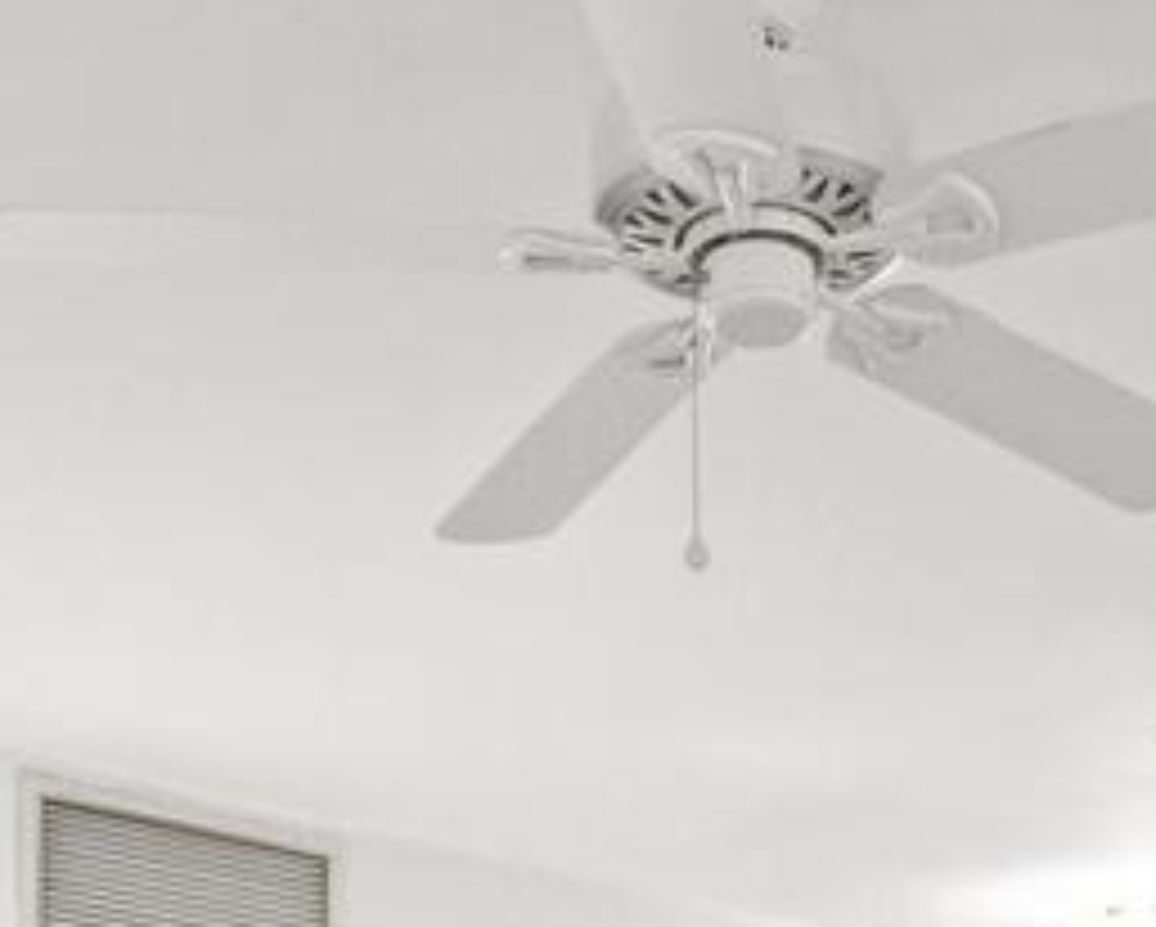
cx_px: 999
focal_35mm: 84
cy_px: 1642
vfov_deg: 15.8
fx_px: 2876
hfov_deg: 22.3
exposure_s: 1/10
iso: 1250
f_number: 4
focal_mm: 16
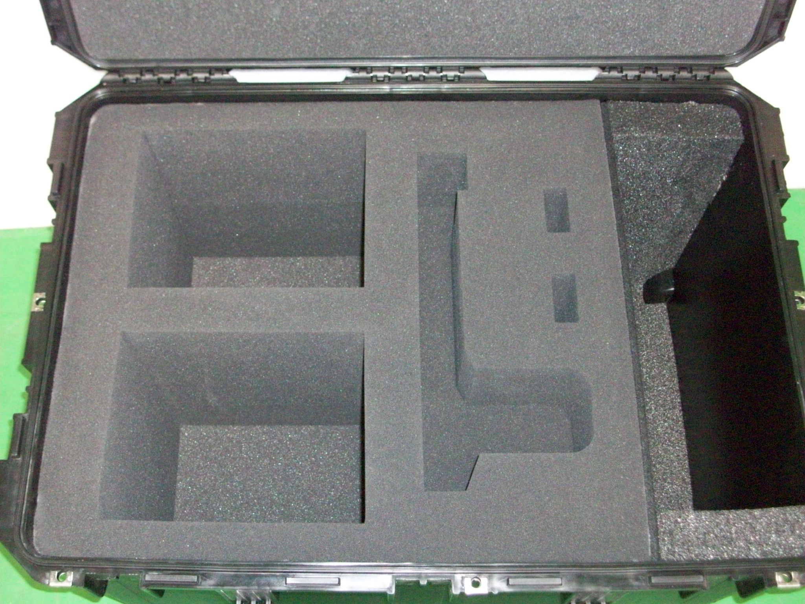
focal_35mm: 42
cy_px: 302
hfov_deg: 44.8
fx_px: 977
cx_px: 402
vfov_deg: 34.3
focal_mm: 7.1
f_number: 3.2
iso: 320
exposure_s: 1/65.1
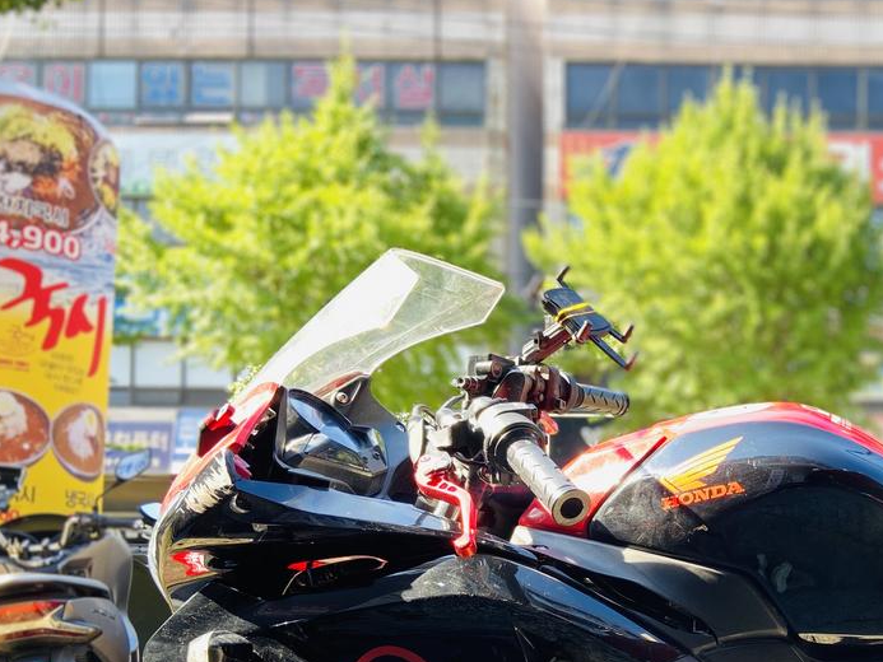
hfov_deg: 36.9
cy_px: 575
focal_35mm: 48
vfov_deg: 29.2
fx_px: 1225
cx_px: 808
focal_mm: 4.25
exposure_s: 1/121
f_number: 1.8
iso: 40
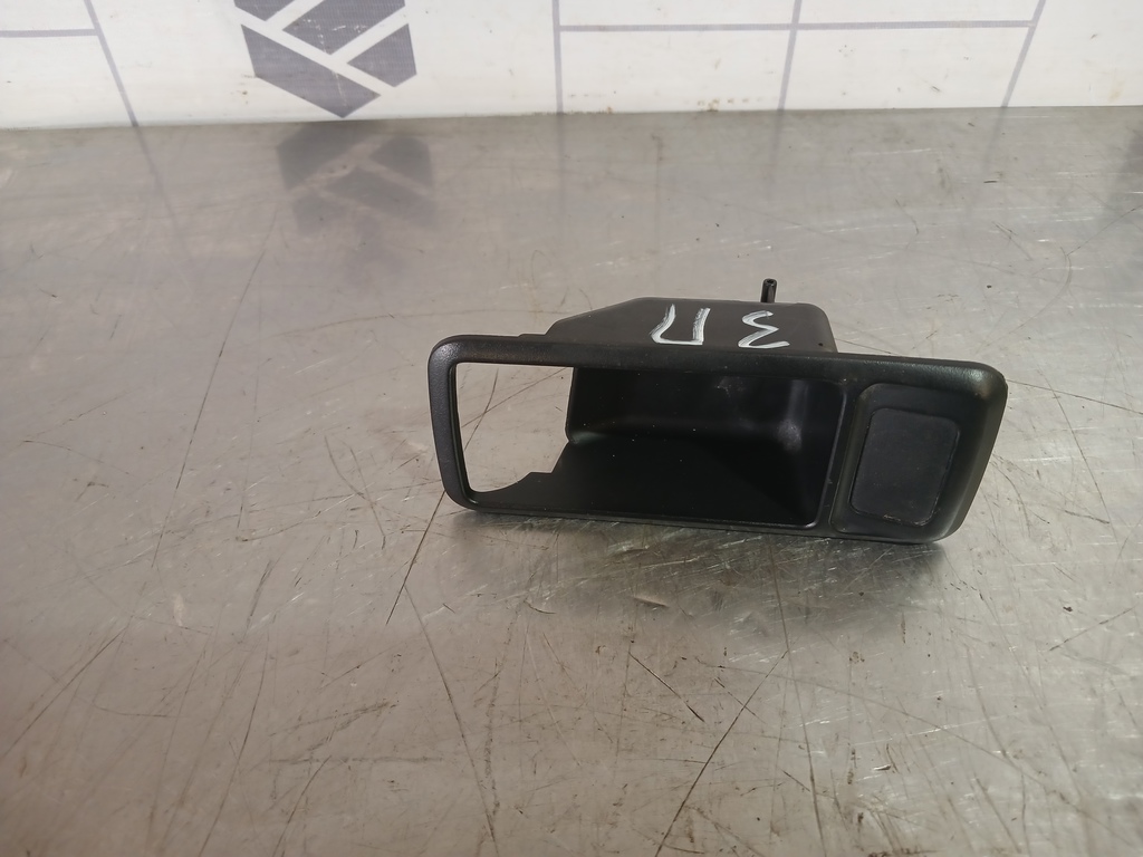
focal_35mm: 27
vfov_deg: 51.4
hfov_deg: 65.3
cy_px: 428
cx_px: 572
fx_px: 892
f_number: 1.8
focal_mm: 4
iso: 200
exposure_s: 1/50
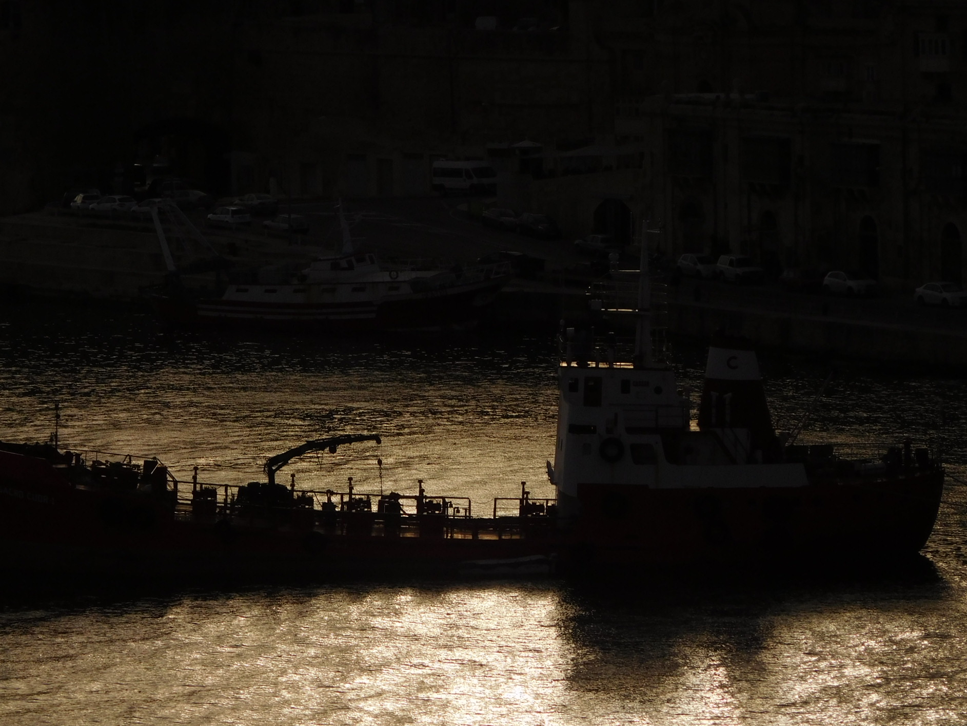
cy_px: 437
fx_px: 6733
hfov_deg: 8.2
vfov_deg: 6.2
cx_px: 410
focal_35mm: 241
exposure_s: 1/800
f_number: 10.8
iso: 125
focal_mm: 35.7
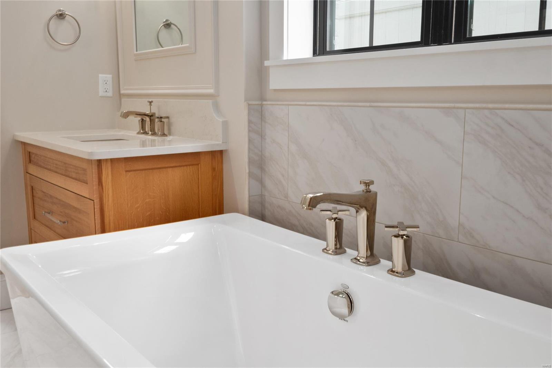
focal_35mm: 36
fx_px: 552
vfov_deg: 36.9
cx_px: 276
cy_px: 184
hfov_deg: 53.1
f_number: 10
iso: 400
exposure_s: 1/2
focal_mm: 18
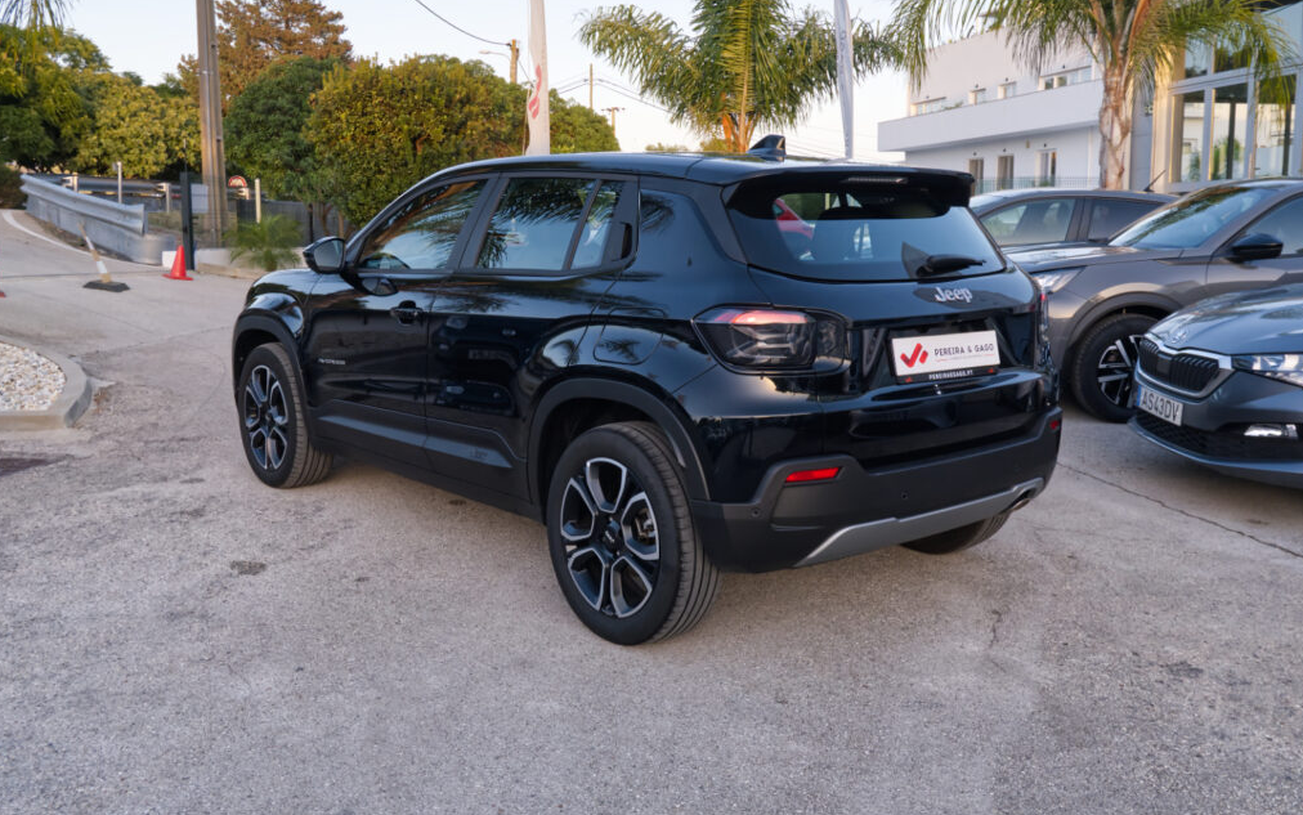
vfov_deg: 38.3
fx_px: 1172
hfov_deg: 58.1
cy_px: 382
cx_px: 653
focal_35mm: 33
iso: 2000
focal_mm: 21.5
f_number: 10
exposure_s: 1/125
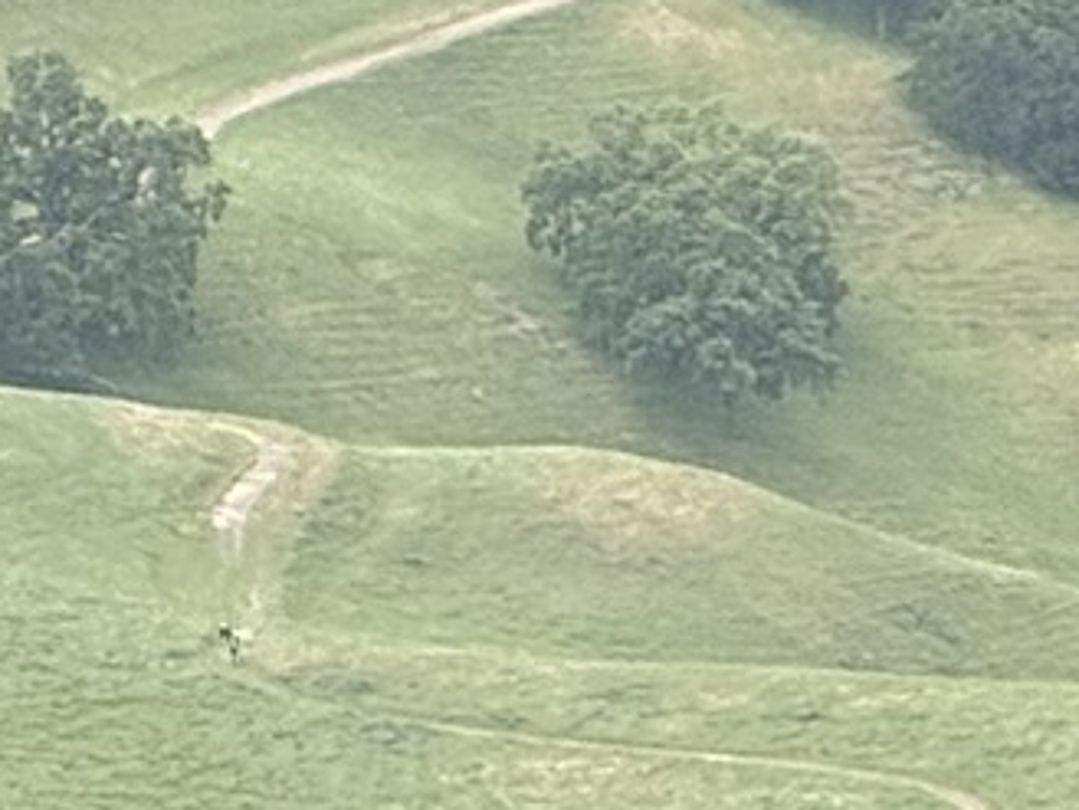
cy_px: 1817
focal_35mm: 746
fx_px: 23262
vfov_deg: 2.0
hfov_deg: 2.6
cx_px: 3185
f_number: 2.8
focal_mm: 15.66
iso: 64
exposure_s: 1/736
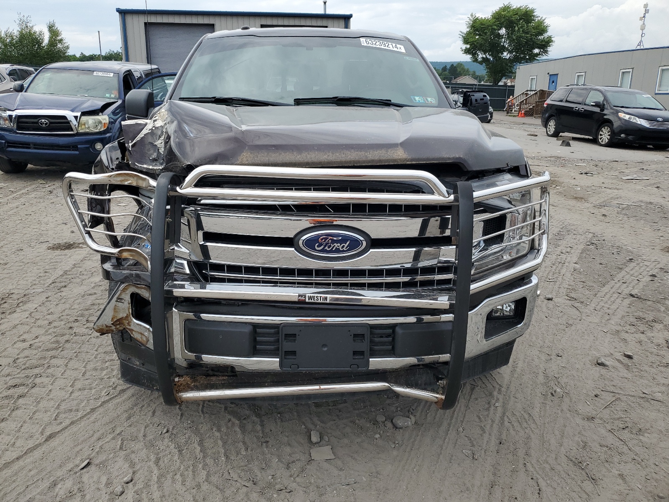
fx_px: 502
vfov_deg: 53.1
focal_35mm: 26
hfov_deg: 67.3
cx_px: 334
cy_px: 251
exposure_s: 1/3333
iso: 50
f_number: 1.5
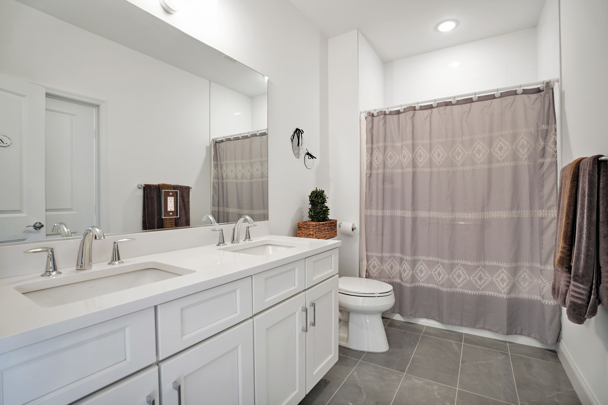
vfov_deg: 73.7
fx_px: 270
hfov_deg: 96.7
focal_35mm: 16
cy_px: 202
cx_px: 304
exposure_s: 1/6
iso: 320
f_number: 8
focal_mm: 16
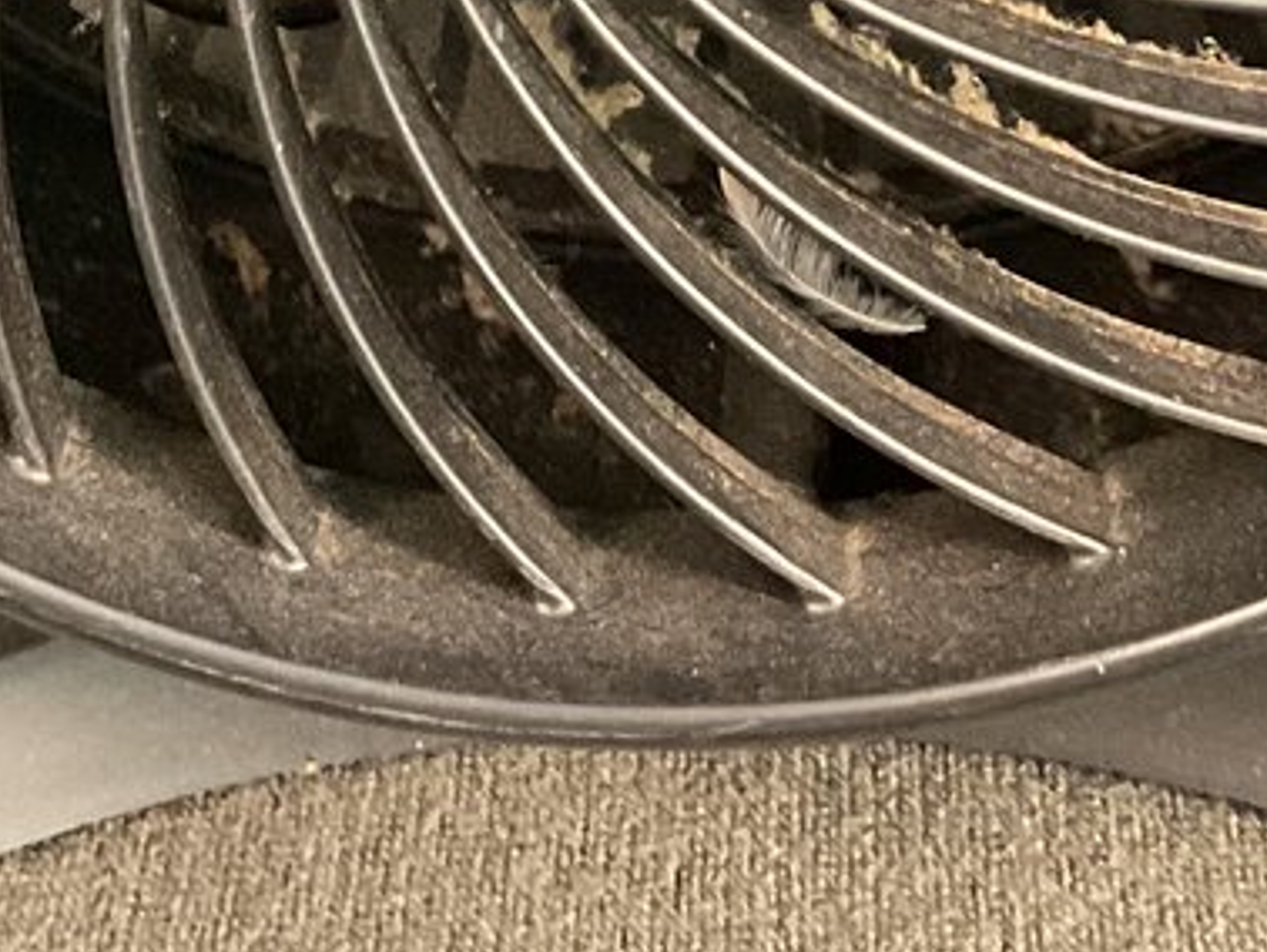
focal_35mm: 116
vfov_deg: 12.0
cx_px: 816
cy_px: -612
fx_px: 4248
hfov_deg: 16.9
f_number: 1.8
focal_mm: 3
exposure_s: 1/30
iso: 500
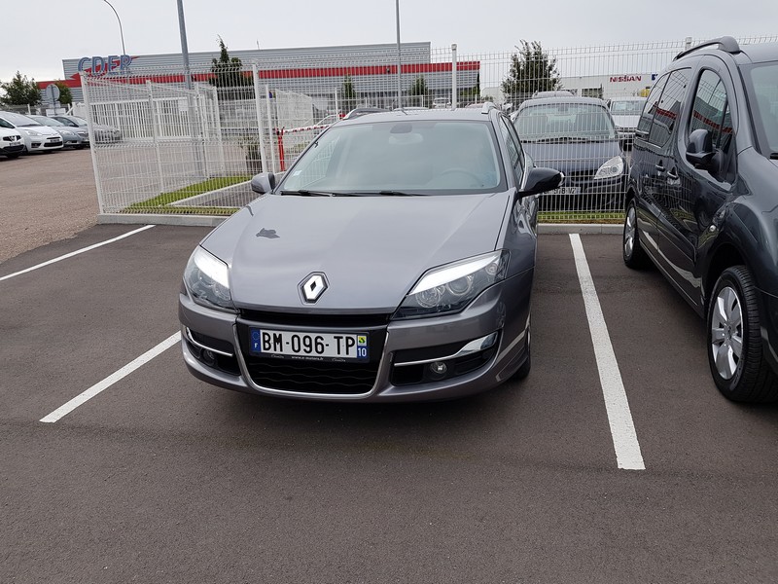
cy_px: 292
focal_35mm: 26
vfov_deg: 53.1
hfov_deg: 67.3
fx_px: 584
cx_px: 389
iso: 40
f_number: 1.7
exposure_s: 1/1456
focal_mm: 4.2
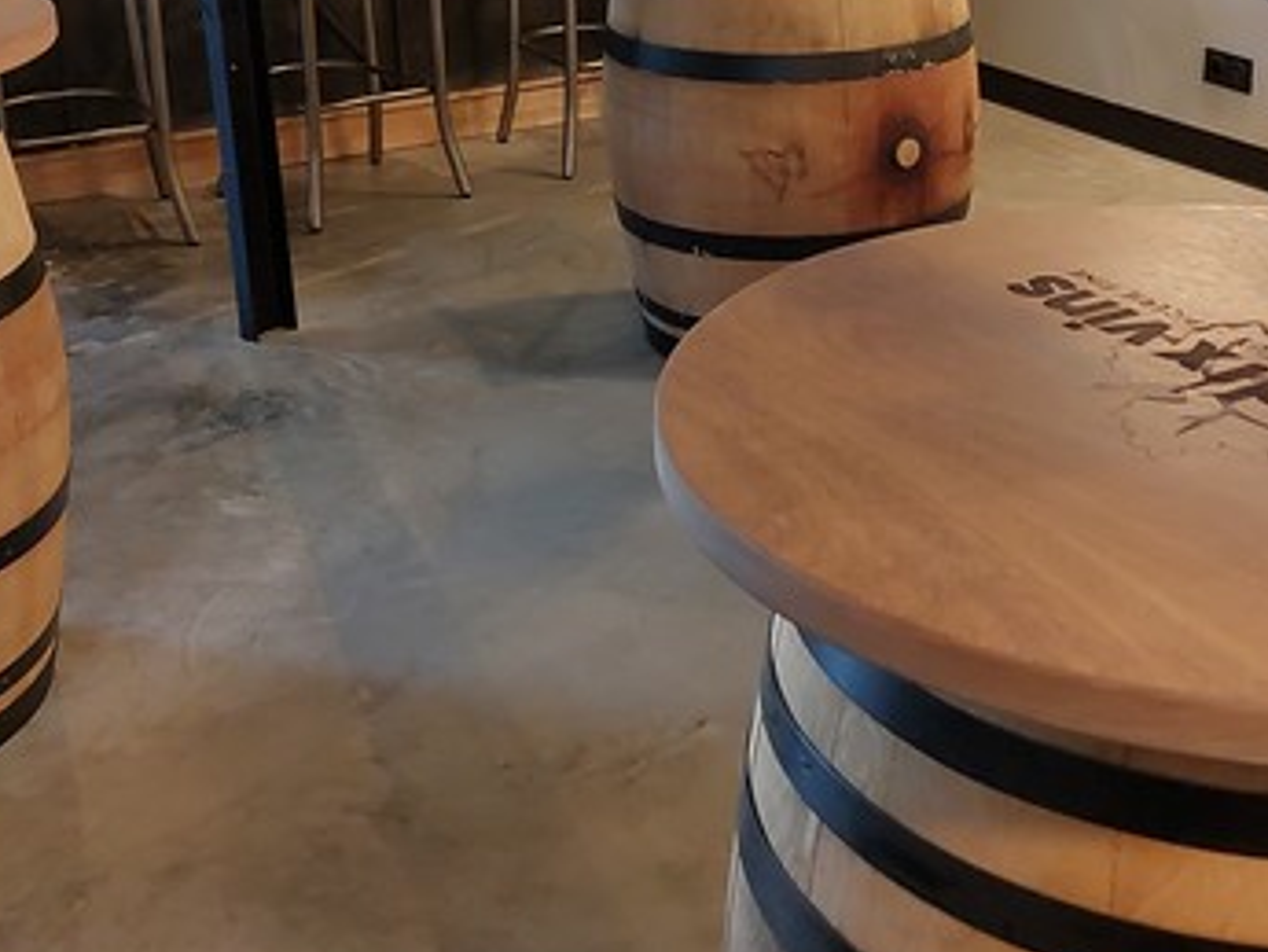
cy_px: 221
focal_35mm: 58
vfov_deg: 24.9
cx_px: 827
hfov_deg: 33.0
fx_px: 2125
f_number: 1.8
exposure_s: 1/50
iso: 304
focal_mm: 5.23
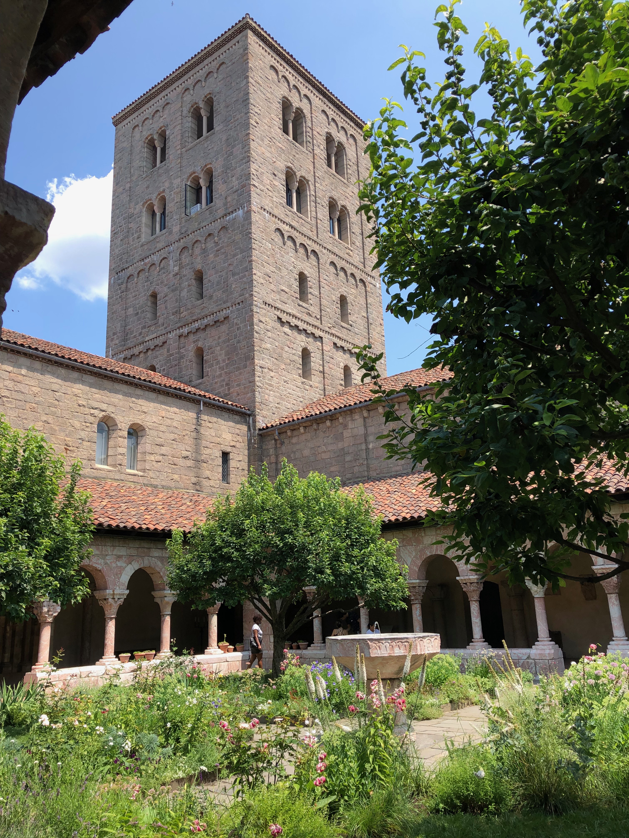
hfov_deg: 49.7
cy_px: 419
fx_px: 678
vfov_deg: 63.4
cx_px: 314
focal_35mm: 28
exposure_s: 1/883
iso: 20
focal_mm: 3.99
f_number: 1.8
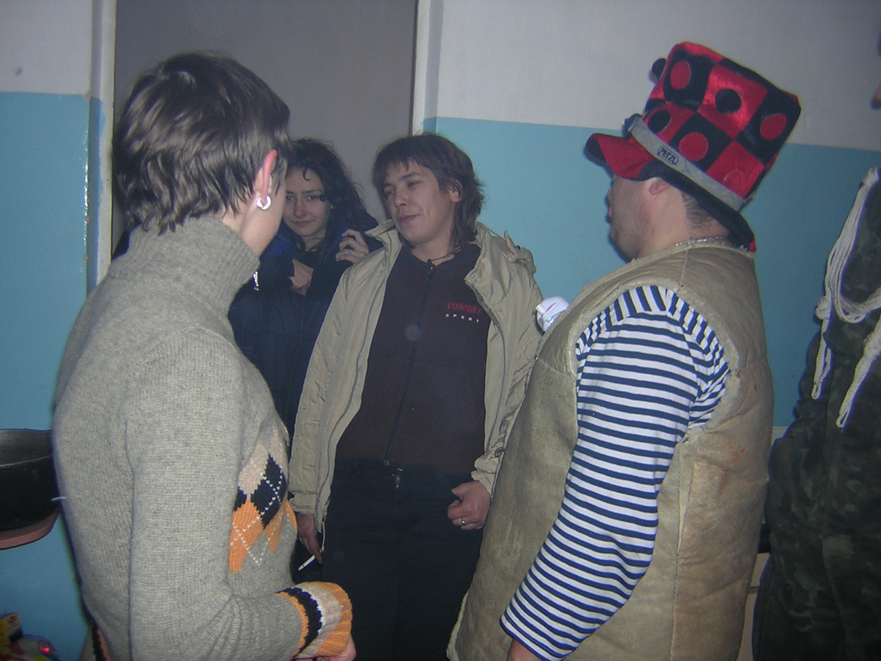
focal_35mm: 36
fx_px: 916
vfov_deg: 39.7
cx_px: 440
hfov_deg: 51.4
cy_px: 330
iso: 100
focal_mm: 4.7
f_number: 2.6
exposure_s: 1/60.1
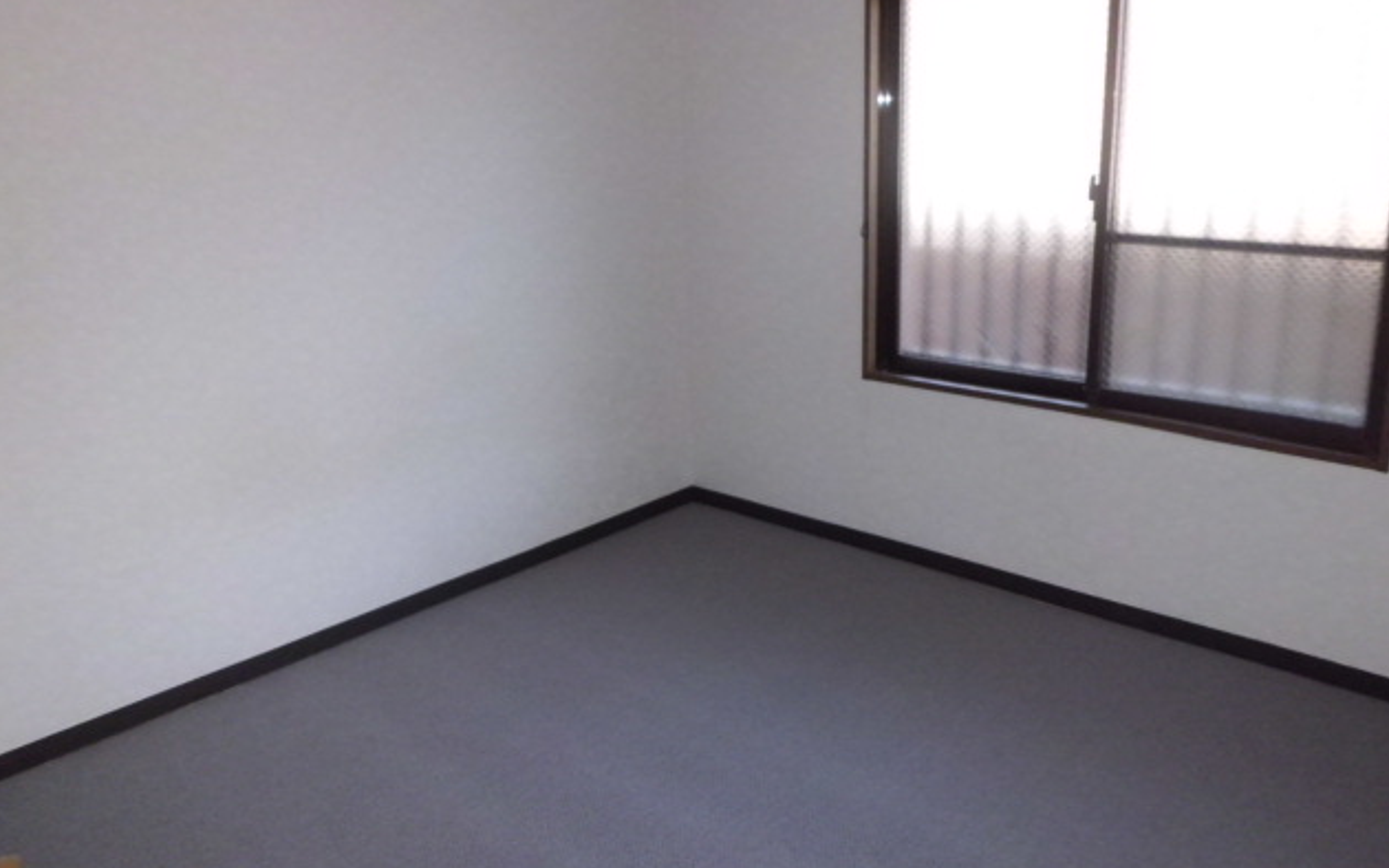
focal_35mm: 28
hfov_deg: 66.5
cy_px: 383
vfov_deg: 44.5
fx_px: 1060
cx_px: 697
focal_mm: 4.7
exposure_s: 1/100
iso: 200
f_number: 2.8
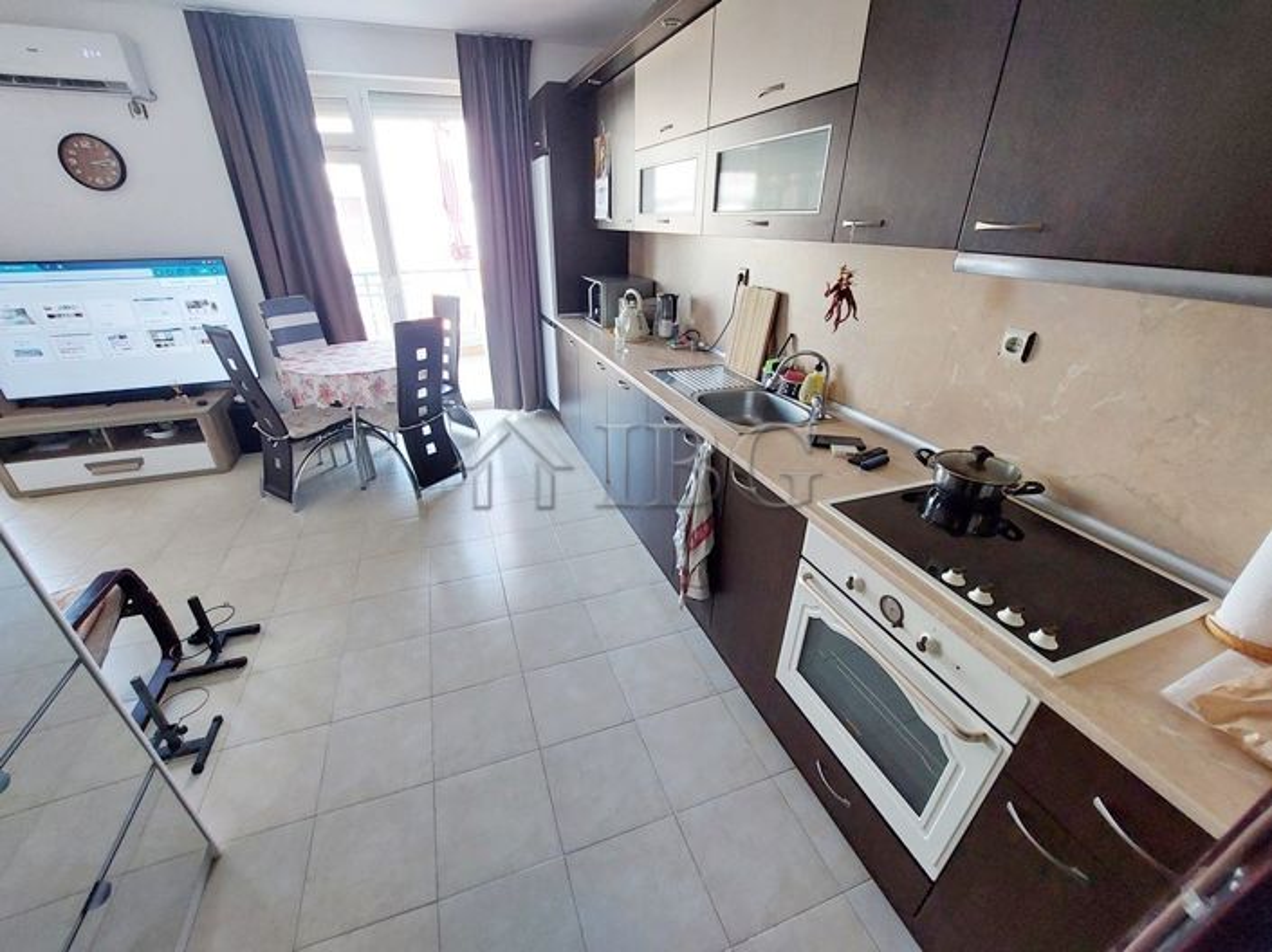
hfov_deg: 106.2
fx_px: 477
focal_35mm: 13
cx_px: 636
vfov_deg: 89.9
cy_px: 476
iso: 125
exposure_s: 1/50
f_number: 2.2
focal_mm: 1.74
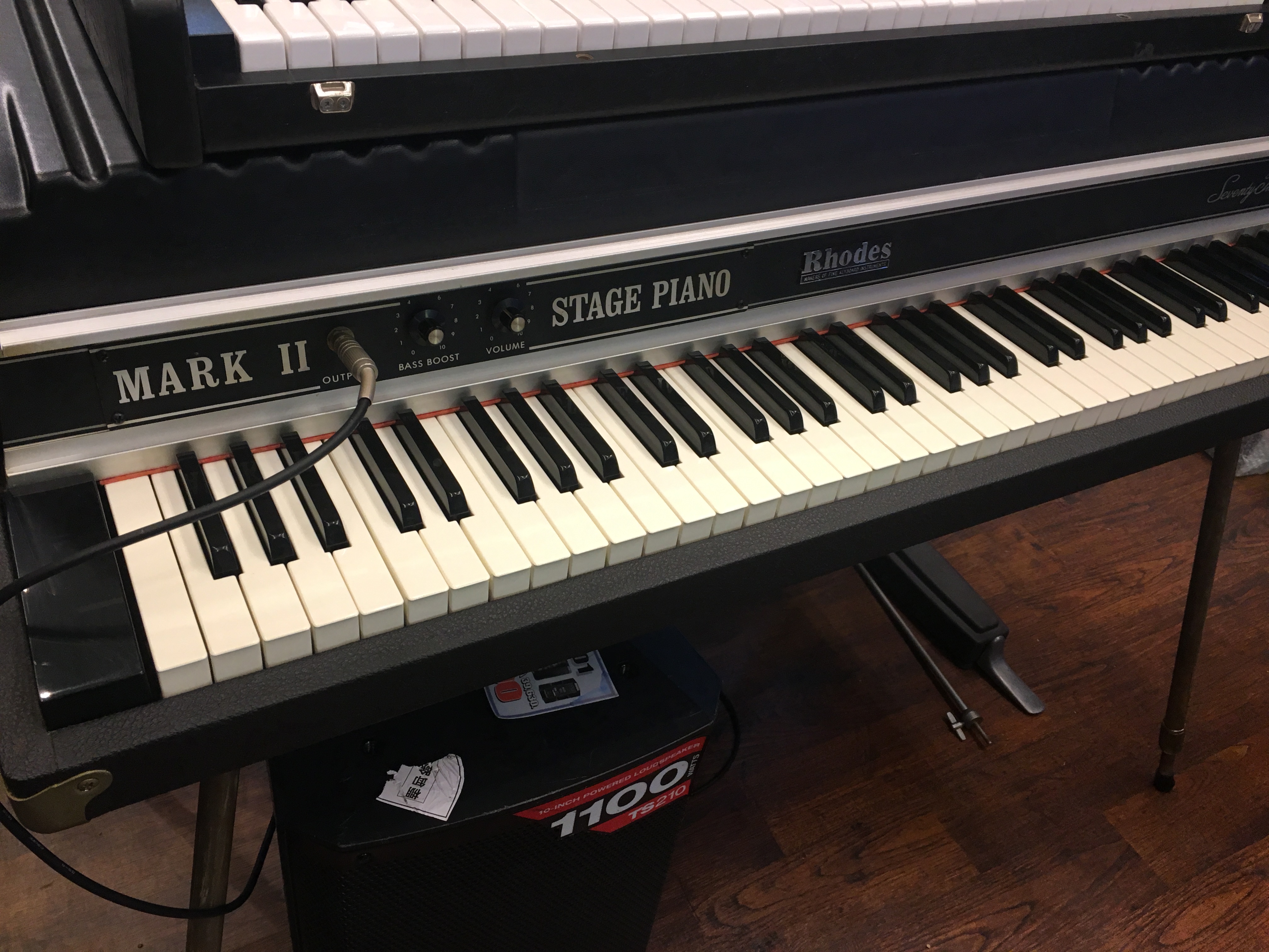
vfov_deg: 48.2
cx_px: 634
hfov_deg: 61.7
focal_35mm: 29
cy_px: 476
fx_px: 1063
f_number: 2.2
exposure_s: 1/30
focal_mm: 4.15
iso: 40
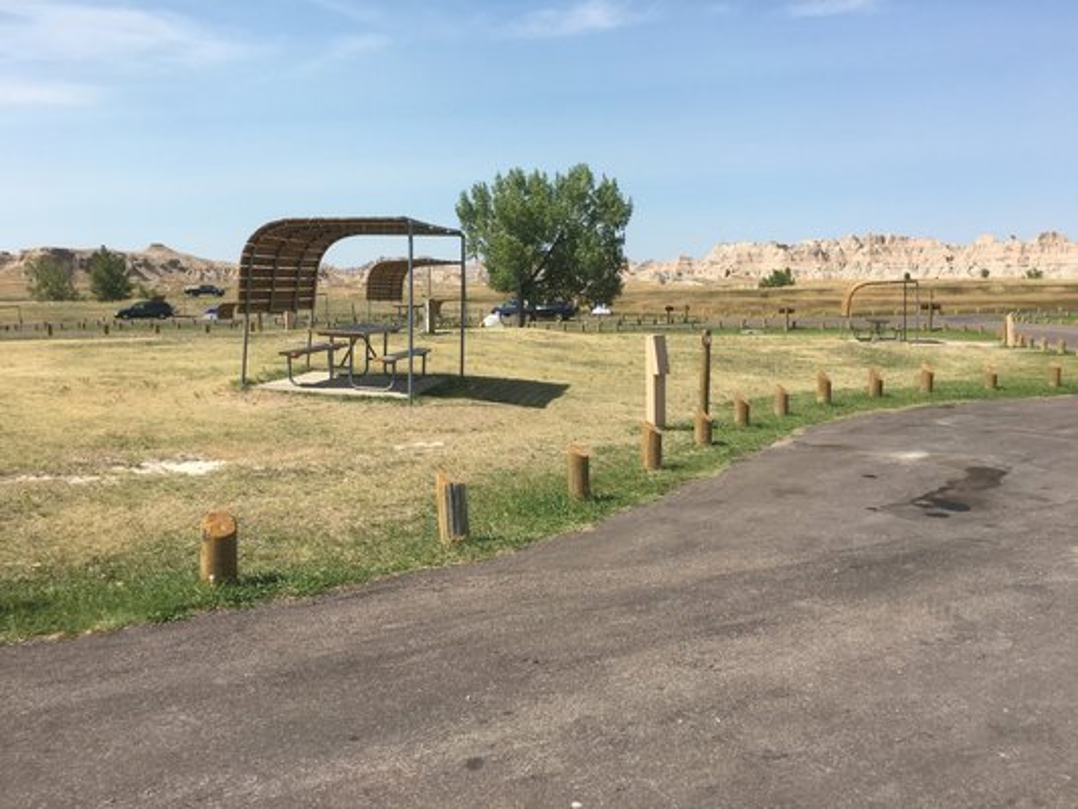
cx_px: 539
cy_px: 404
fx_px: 903
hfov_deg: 61.6
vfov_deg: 48.2
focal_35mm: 29
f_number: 2.2
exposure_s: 1/2024
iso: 25
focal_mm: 4.15
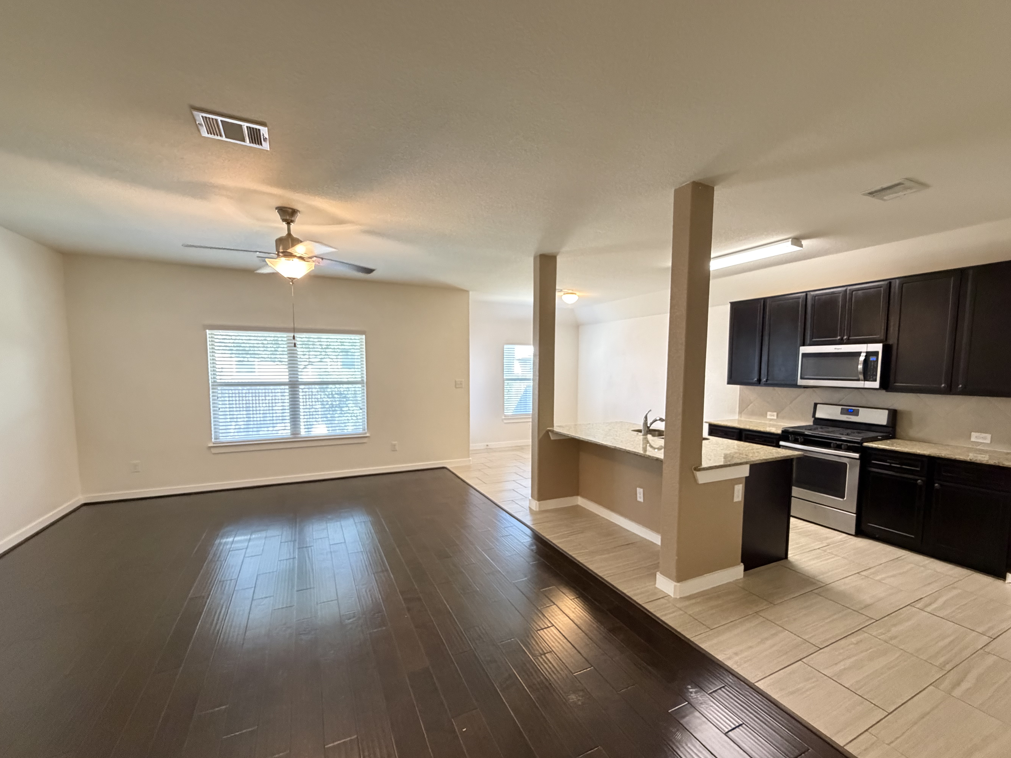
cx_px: 532
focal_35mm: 15
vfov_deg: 81.6
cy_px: 405
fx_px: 438
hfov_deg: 98.1
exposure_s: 1/60
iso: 800
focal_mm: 2.22
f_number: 2.2
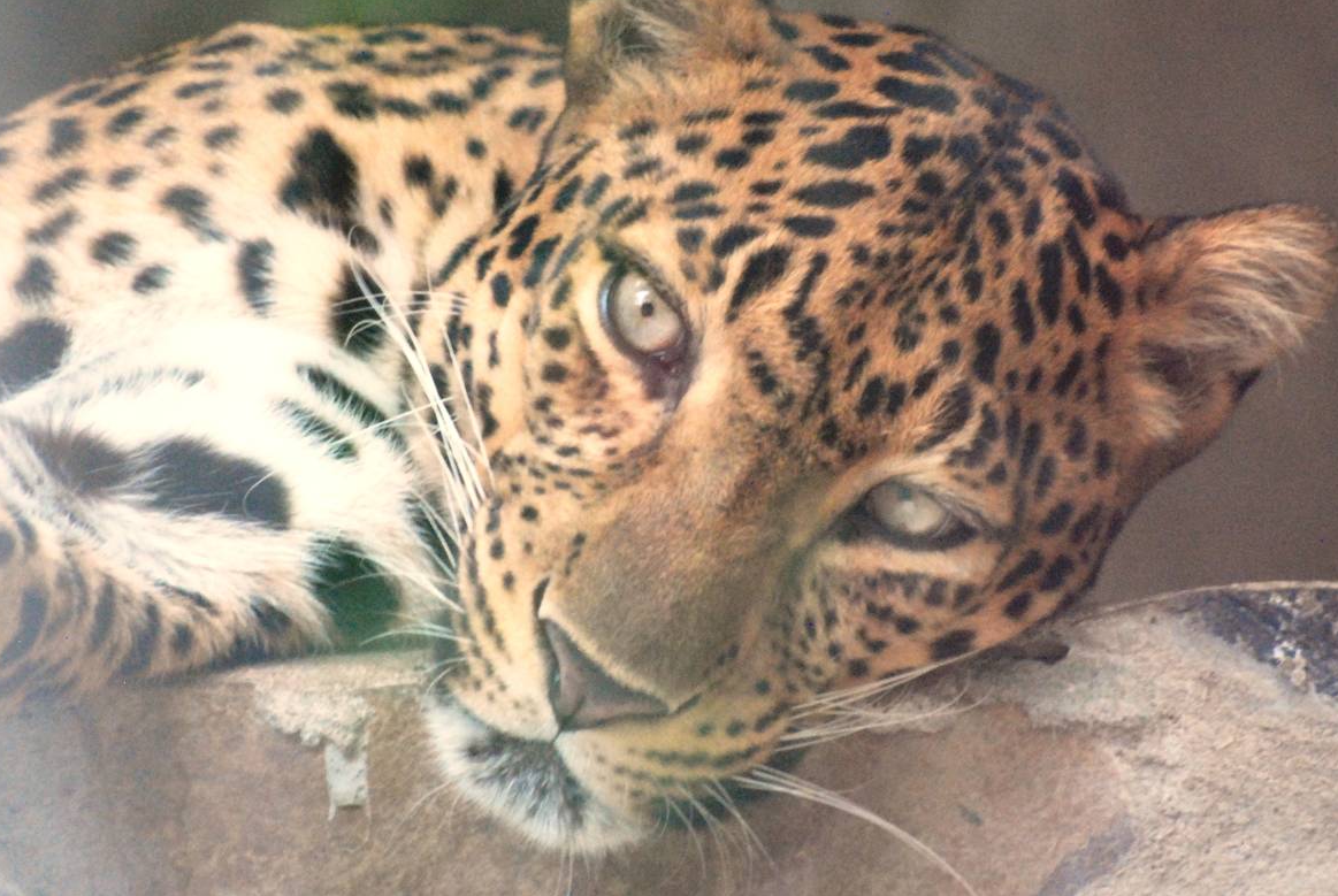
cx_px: 762
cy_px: 355
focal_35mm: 557
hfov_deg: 3.7
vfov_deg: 2.5
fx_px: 20730
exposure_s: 1/160
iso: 1600
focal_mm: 270
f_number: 5.6
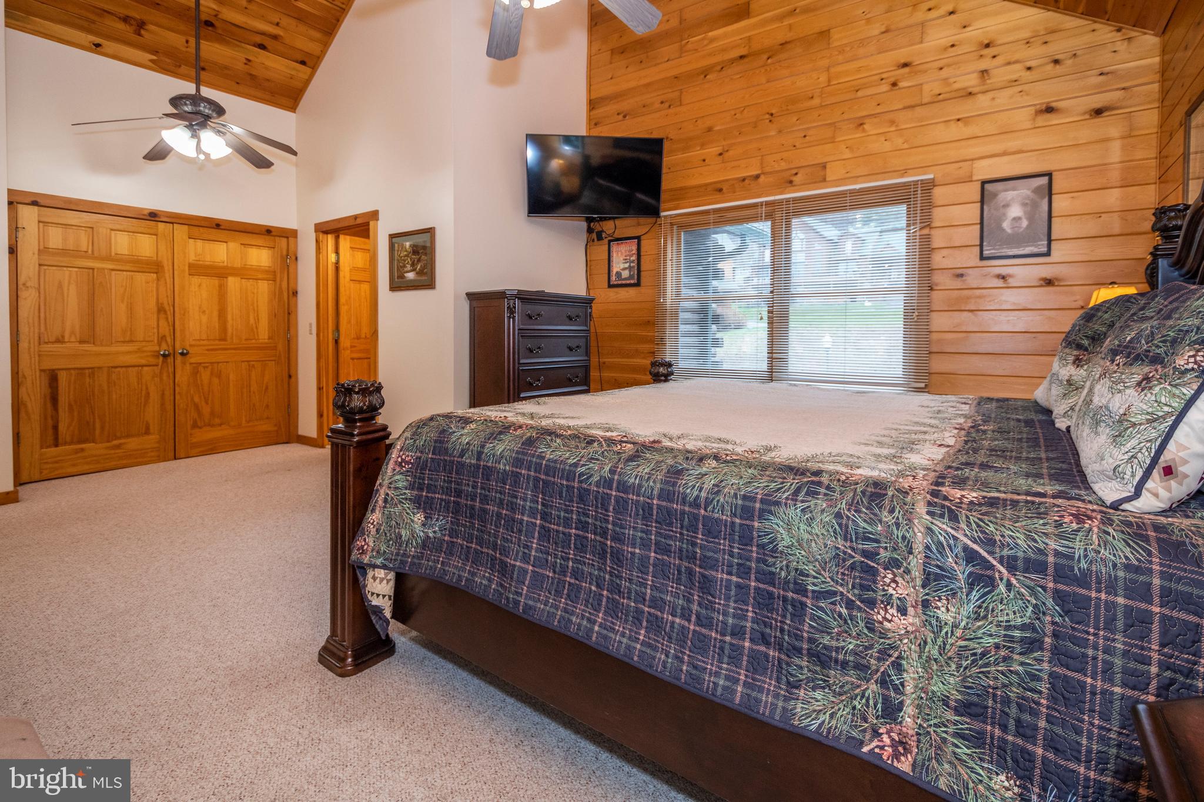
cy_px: 401
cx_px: 602
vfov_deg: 77.3
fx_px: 502
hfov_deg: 100.4
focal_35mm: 15
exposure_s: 1/60
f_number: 4
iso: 500
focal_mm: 10
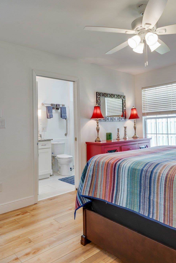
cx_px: 96
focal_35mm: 26
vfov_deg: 69.4
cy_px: 133
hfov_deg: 49.5
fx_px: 191
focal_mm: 17
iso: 100
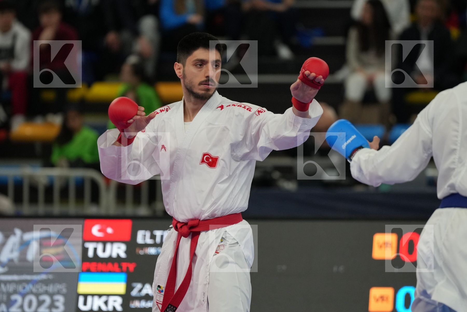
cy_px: 156
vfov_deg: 4.6
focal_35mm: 300
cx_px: 234
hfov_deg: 6.9
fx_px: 3891
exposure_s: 1/1000
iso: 1600
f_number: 2.8
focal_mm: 200
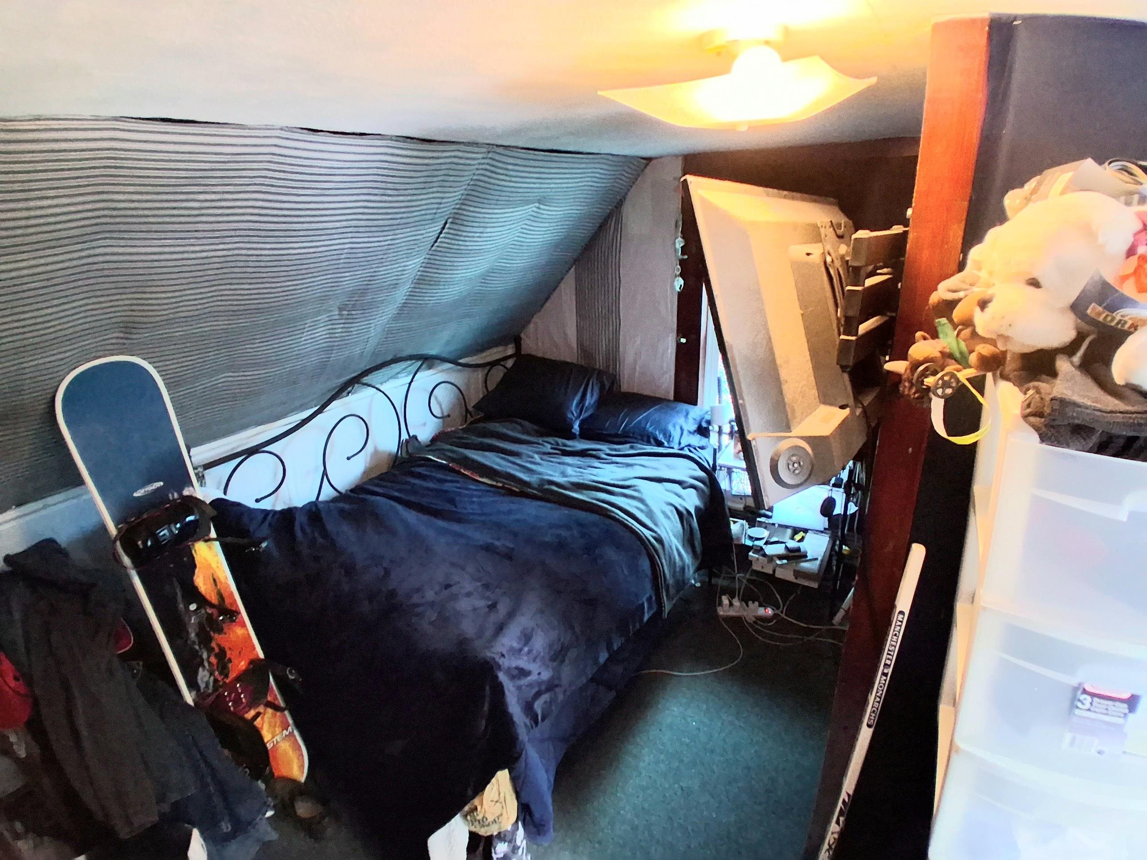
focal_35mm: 17
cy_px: 430
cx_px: 574
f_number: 2.2
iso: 500
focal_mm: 1.4
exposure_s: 1/24
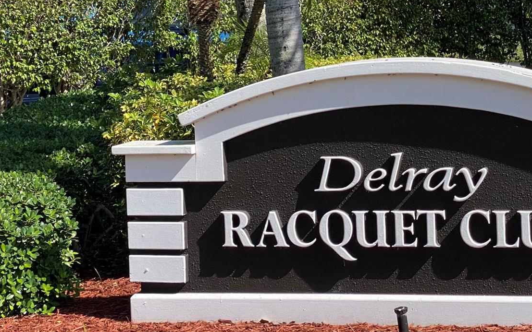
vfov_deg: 12.8
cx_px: 476
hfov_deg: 20.0
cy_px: 77
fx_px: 1479
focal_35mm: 102
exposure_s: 1/1089
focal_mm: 6
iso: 20
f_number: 2
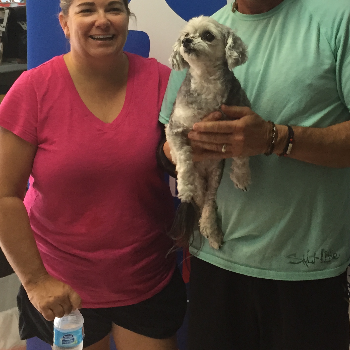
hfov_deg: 28.4
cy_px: 67
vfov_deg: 28.0
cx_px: 233
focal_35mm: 60
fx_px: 686
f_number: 2.2
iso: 100
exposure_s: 1/30
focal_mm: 4.15
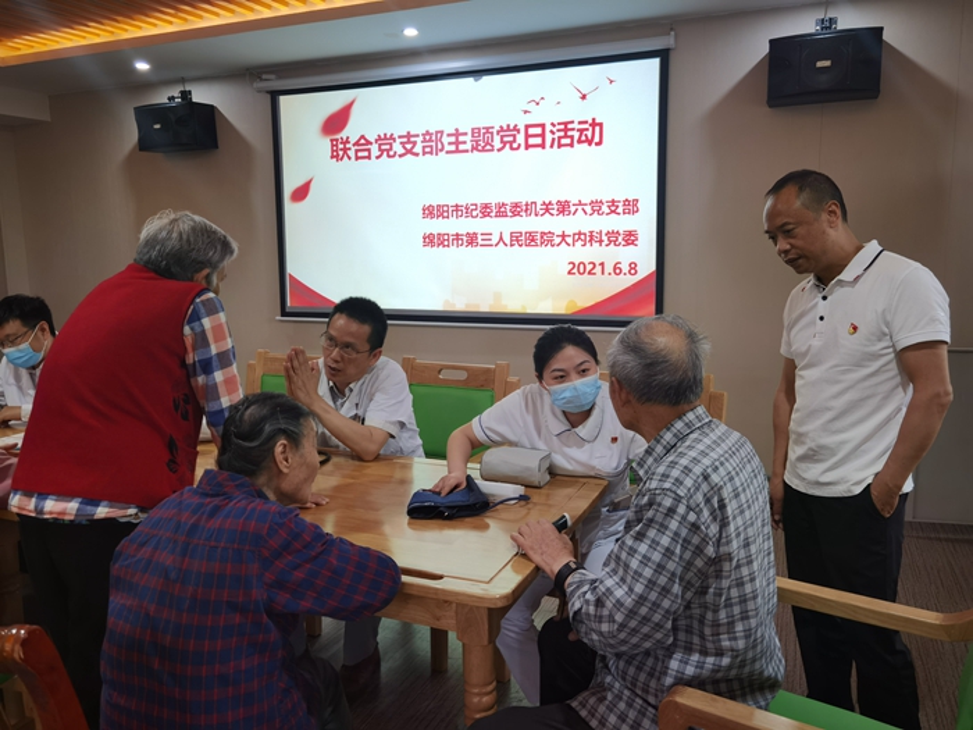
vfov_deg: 51.4
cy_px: 365
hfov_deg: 65.3
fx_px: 759
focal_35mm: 27
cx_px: 486
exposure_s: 1/100
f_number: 1.9
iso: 250
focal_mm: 6.71
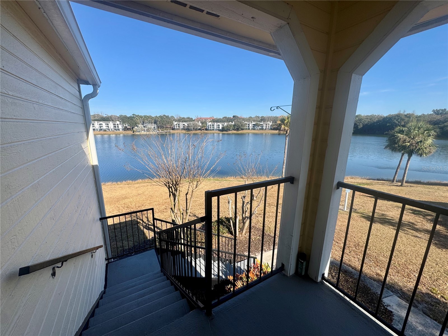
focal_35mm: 14
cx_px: 224
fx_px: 181
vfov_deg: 85.7
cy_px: 168
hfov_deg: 102.1
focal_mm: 2.22
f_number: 2.2
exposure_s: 1/1477
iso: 40
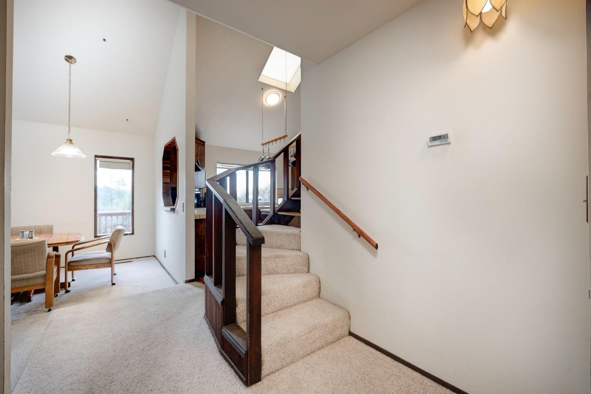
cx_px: 296
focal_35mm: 14
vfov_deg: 81.2
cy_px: 197
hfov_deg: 104.3
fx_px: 230
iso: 250
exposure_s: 1/6
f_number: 8
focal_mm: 14
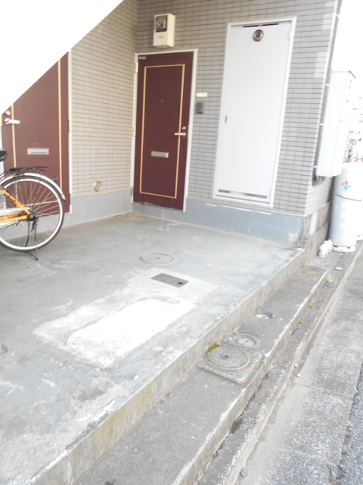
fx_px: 364
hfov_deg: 53.1
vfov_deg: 67.3
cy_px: 242
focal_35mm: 26
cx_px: 182
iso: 80
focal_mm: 4.6
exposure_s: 1/30
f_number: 3.2
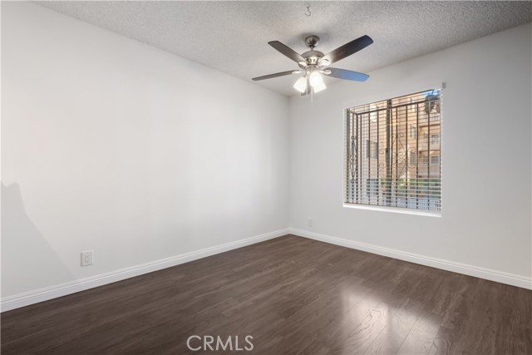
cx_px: 266
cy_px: 178
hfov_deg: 100.4
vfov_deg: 77.4
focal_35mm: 15
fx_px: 222
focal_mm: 10
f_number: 10
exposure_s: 4.3
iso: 400
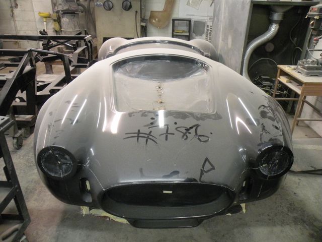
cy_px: 121
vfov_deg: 51.4
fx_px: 251
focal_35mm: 27
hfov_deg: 65.3
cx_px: 161
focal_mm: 4.7
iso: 400
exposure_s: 1/23.3
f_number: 2.8
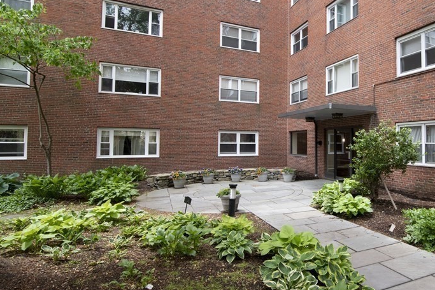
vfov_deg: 53.0
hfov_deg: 70.0
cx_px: 313
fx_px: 290
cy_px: 129
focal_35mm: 24
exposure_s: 1/200
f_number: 10
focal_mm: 16
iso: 1250
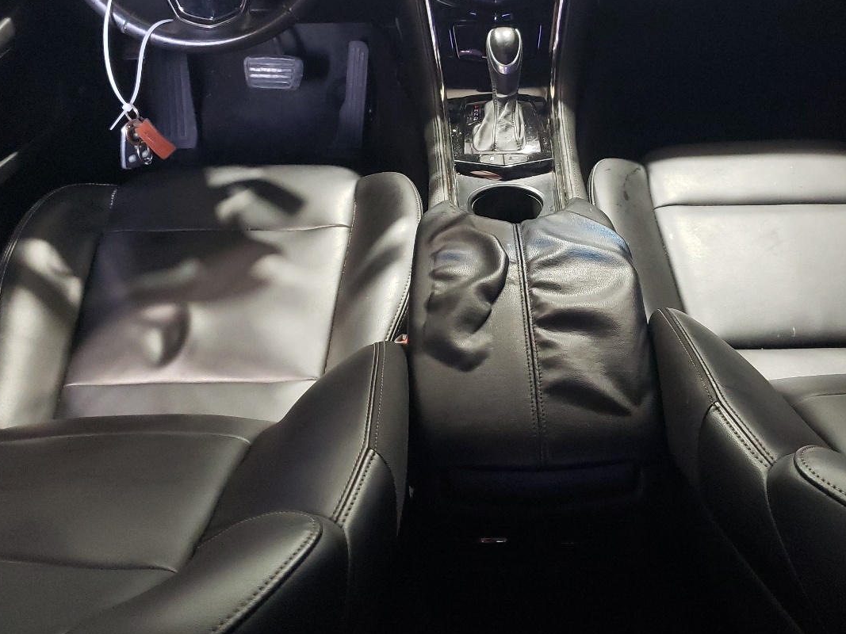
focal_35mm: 39
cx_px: 485
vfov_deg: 36.3
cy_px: 193
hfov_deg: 47.7
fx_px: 953
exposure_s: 1/30
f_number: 1.5
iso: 335
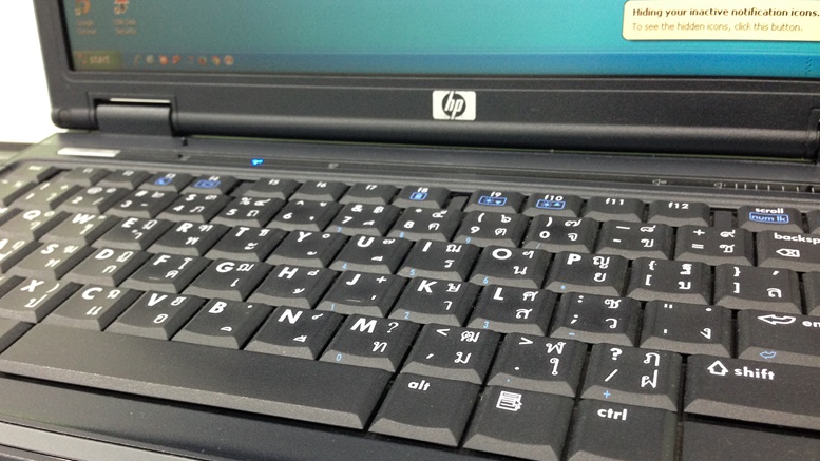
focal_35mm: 37
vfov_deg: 31.8
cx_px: 399
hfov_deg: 54.0
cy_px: 303
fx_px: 804
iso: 160
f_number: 2.4
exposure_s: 1/20
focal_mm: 4.12
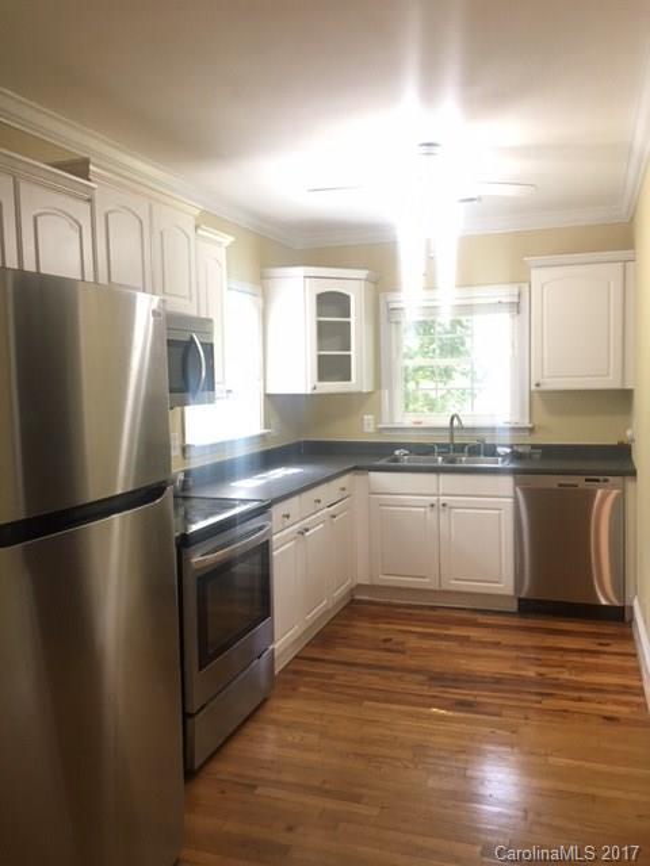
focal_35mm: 29
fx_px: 726
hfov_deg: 48.2
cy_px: 433
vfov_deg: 61.7
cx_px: 325
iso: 125
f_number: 2.2
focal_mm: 4.15
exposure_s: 1/30
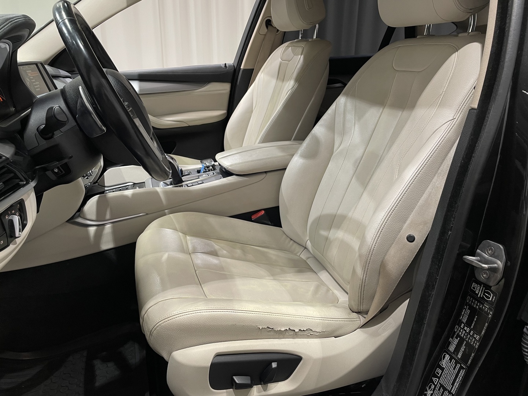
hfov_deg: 67.3
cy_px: 198
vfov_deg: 53.1
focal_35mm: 26
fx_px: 397
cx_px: 264
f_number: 1.6
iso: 80
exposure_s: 1/50
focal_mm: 4.2
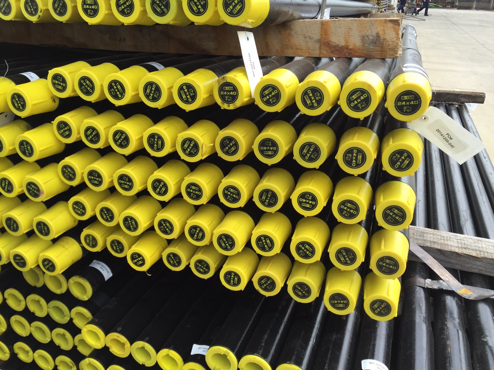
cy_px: 185
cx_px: 247
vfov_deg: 48.2
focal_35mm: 29
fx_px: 414
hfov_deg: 61.7
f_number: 2.2
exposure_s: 1/455
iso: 32
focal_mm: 4.15
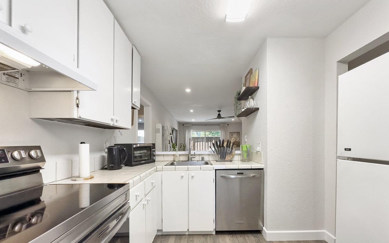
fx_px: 159
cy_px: 136
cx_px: 194
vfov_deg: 74.5
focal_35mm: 15
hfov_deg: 101.5
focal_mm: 2.22
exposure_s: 1/120
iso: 200
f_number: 2.2
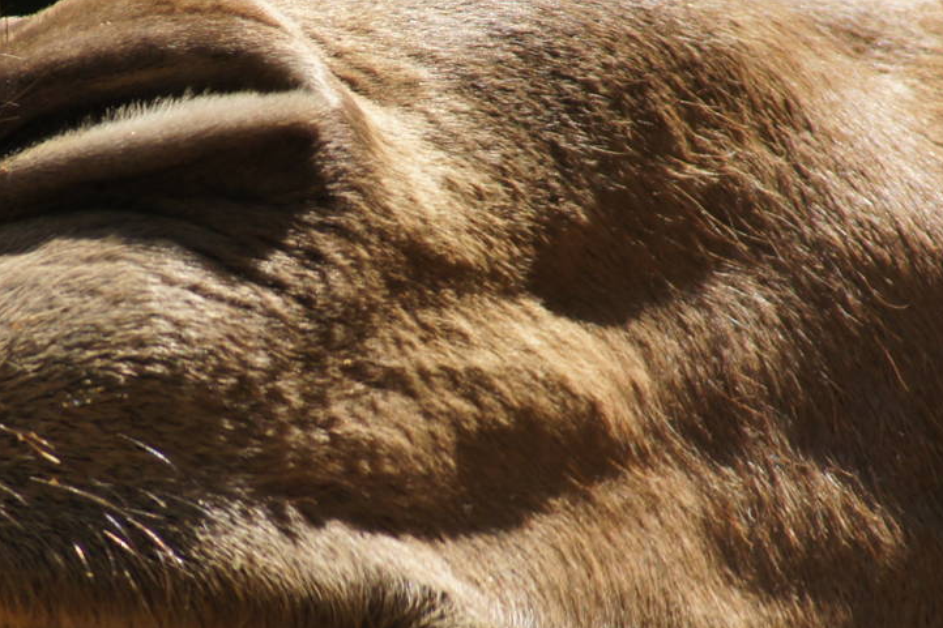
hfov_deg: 2.1
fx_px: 26108
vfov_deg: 1.4
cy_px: 408
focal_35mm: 997
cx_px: 372
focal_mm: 300
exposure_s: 1/640
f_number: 9
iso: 400
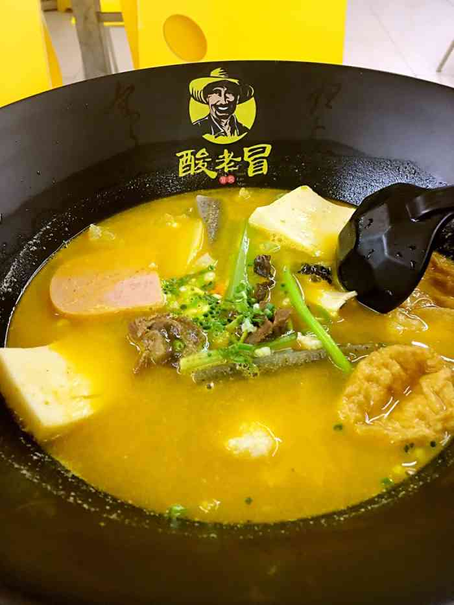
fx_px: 507
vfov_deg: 61.7
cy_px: 302
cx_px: 227
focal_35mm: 29
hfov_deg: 48.2
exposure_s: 1/17
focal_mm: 4.15
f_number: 2.2
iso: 80
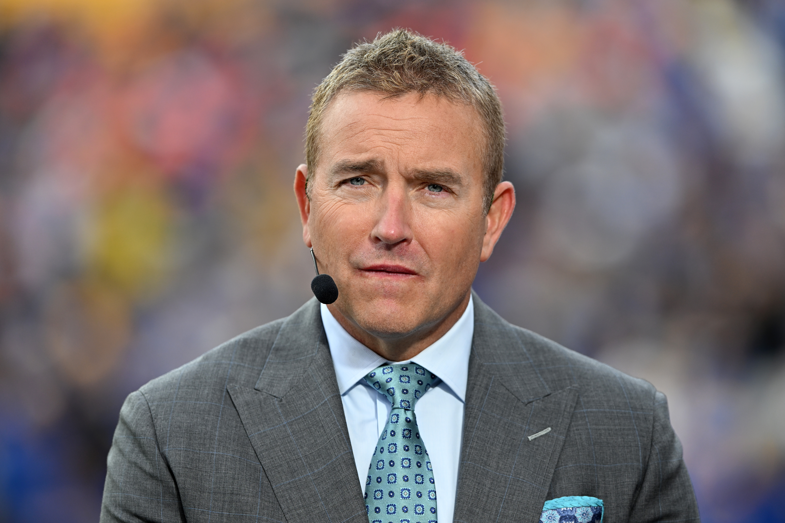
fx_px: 8722
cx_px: 392
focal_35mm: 400
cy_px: 262
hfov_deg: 5.2
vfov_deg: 3.4
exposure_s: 1/1250
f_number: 4
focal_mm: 400
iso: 500
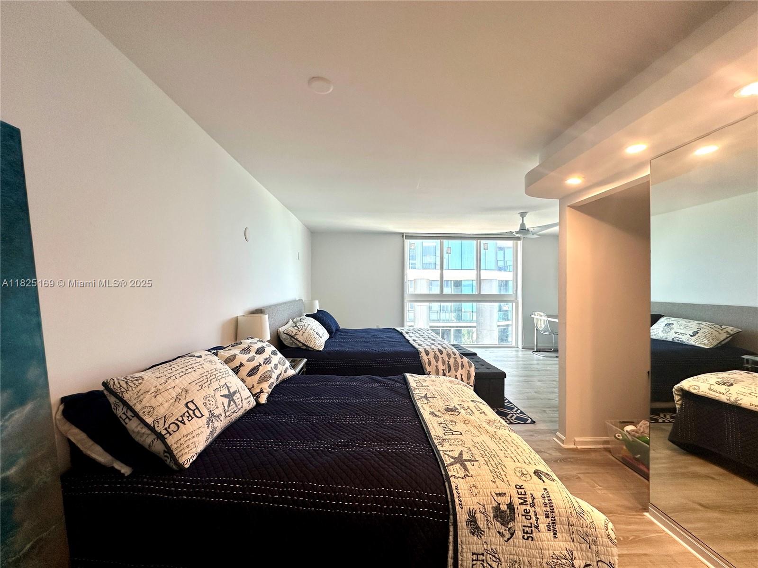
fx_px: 307
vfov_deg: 85.7
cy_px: 284
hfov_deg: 102.1
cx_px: 379
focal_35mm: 14
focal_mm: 2.22
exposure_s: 1/138
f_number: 2.2
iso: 100
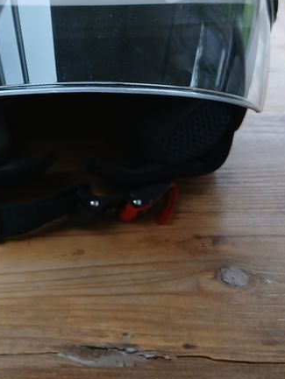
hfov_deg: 24.1
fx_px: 658
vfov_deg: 31.6
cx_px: 66
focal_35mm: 60
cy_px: 91
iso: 160
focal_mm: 3.98
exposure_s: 1/50
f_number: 1.8
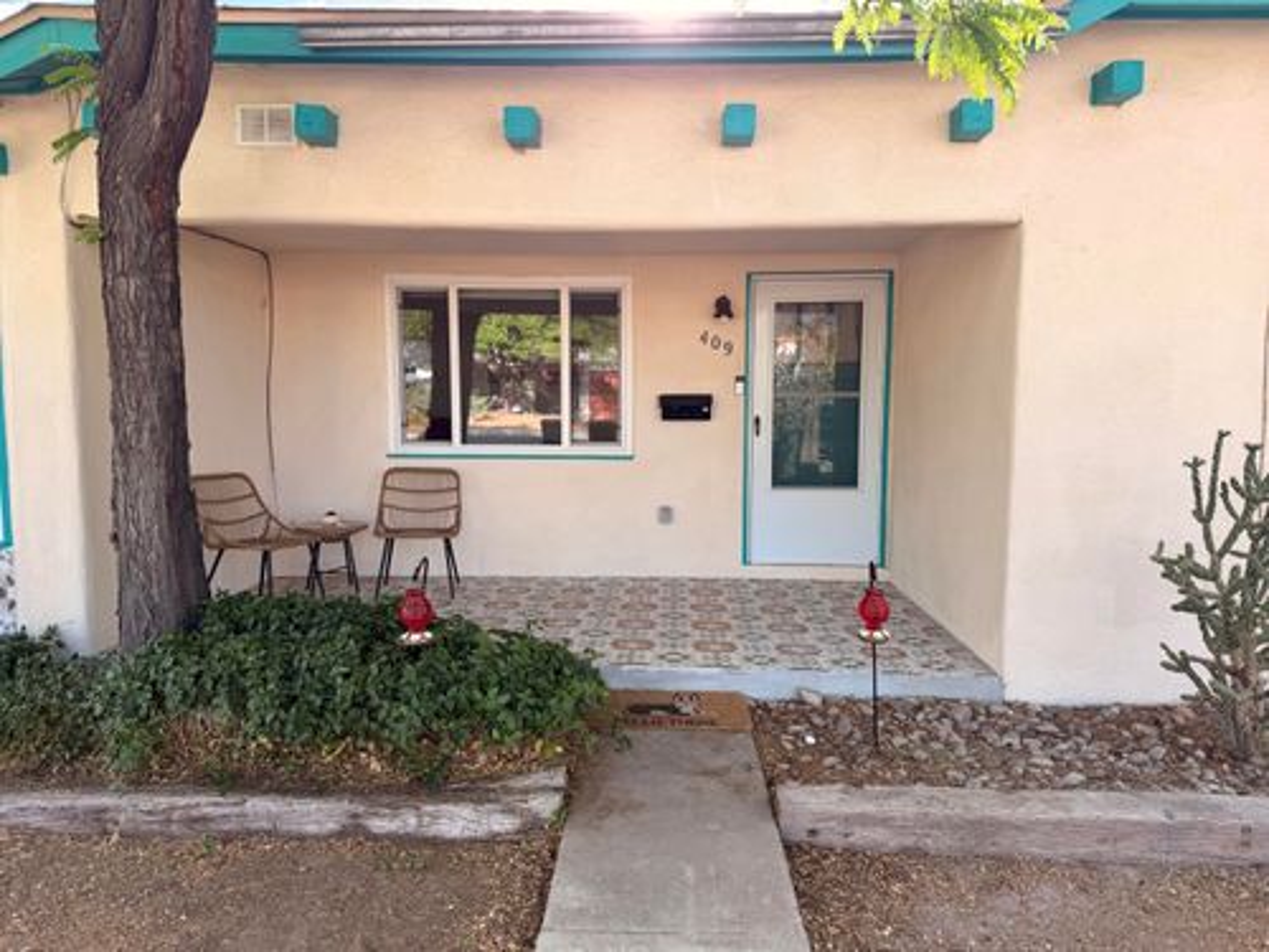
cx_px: 634
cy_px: 476
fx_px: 880
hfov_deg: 71.6
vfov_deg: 56.8
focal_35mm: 24
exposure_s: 1/423
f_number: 1.78
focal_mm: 6.76
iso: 80
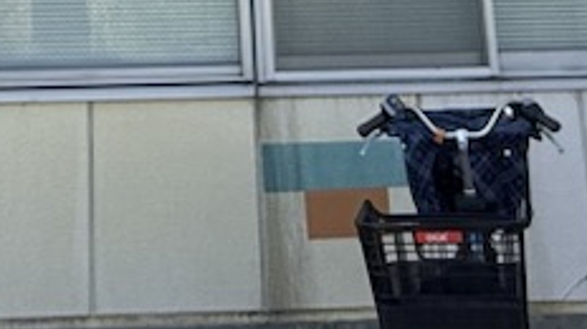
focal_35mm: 79
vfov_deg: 12.0
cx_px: 106
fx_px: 1228
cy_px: -481
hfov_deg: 26.3
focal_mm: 2.22
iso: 50
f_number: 2.2
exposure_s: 1/644
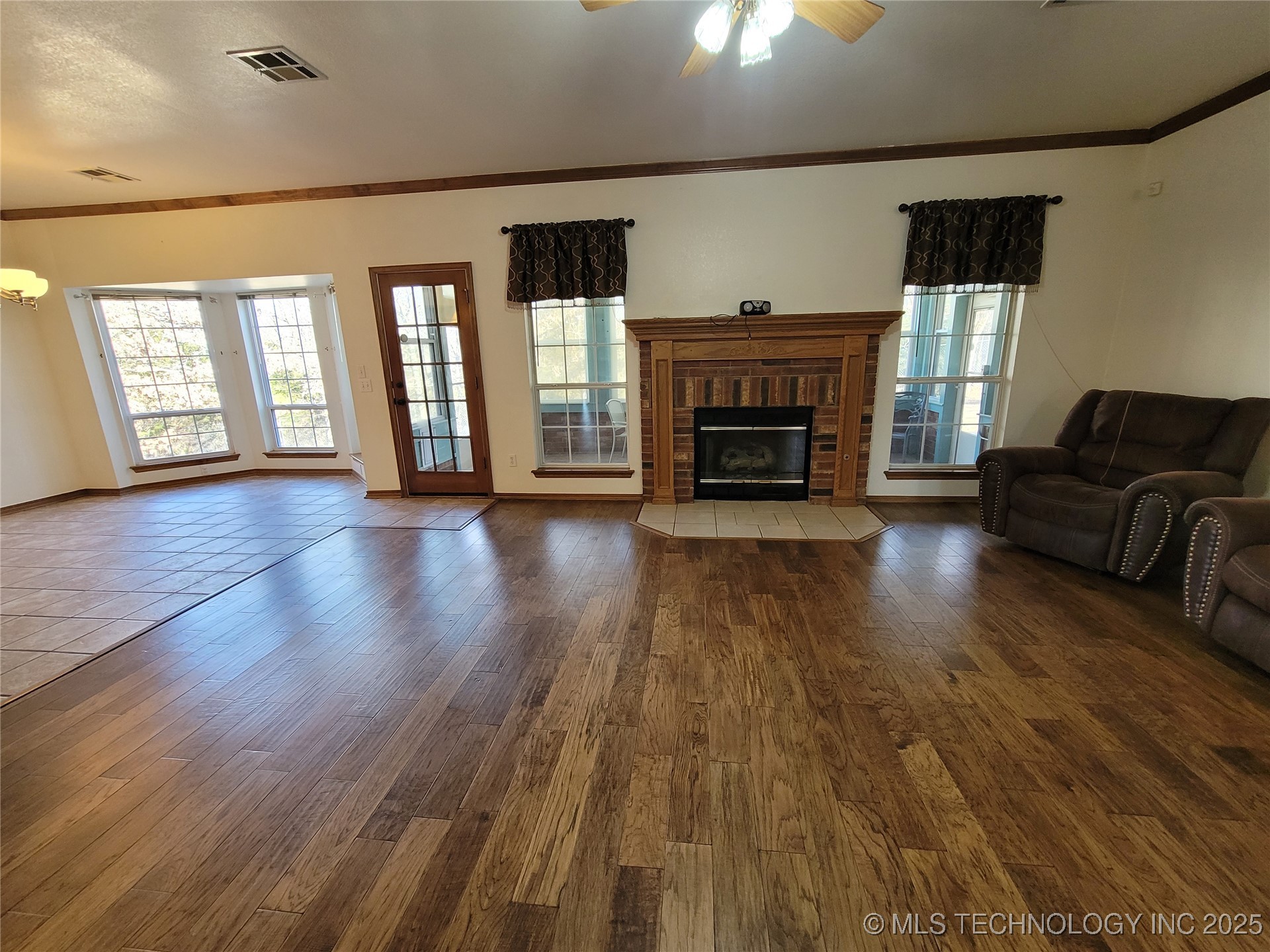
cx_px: 635
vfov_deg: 89.9
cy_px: 476
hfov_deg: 106.2
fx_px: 477
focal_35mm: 13
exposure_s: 1/60
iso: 250
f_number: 2.2
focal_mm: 2.2
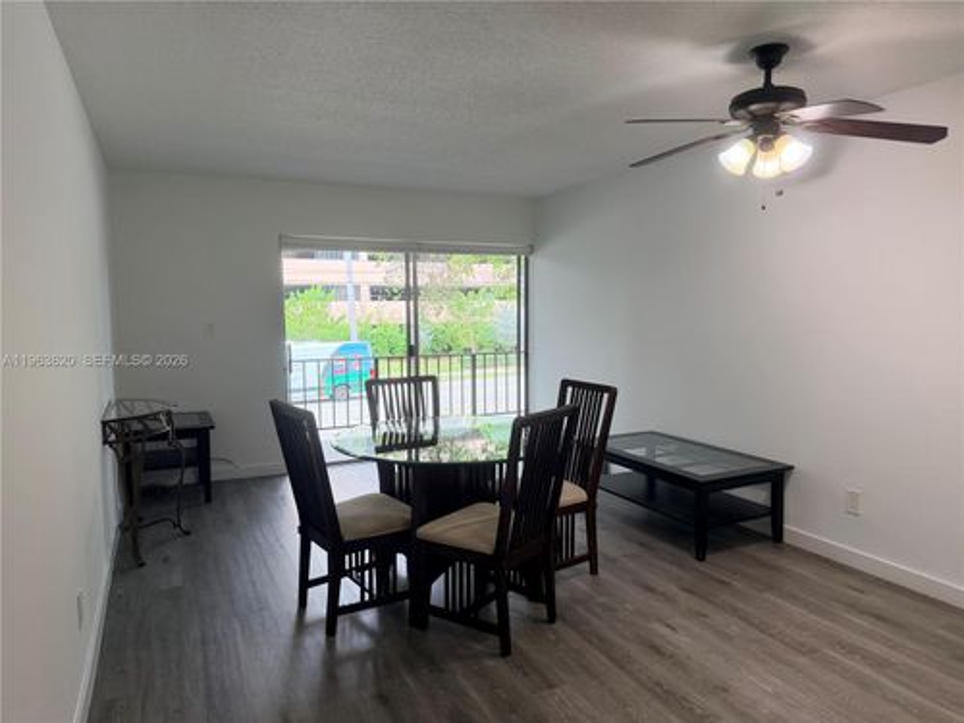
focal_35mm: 24
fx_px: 668
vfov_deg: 56.8
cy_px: 362
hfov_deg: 71.6
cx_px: 482
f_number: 1.78
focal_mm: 6.76
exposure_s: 1/199
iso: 200
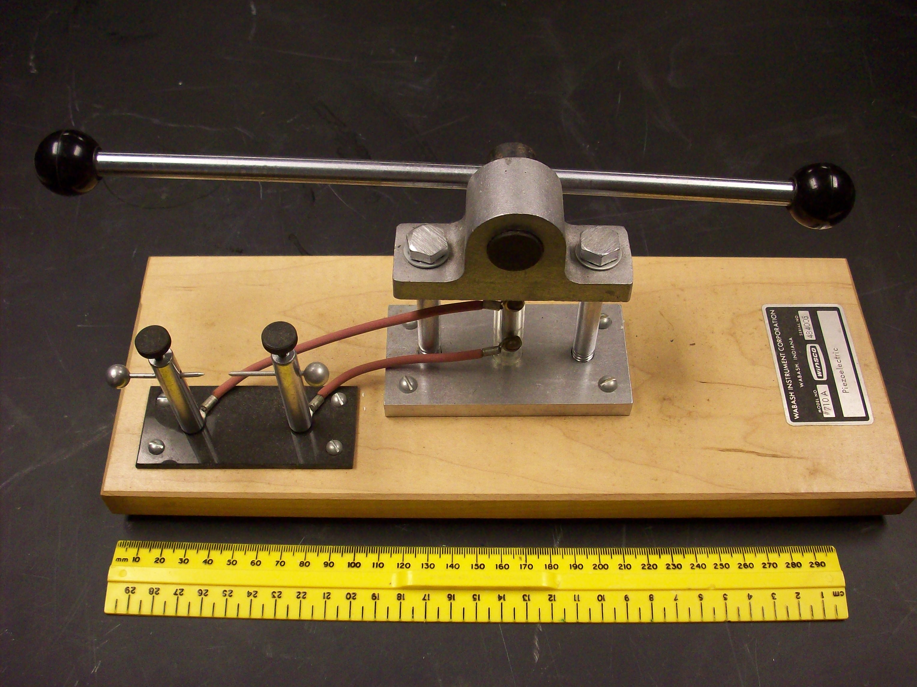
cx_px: 458
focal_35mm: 37
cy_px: 344
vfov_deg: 38.7
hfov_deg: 50.1
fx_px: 980
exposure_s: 1/41.5
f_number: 2.8
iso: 160
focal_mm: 6.2
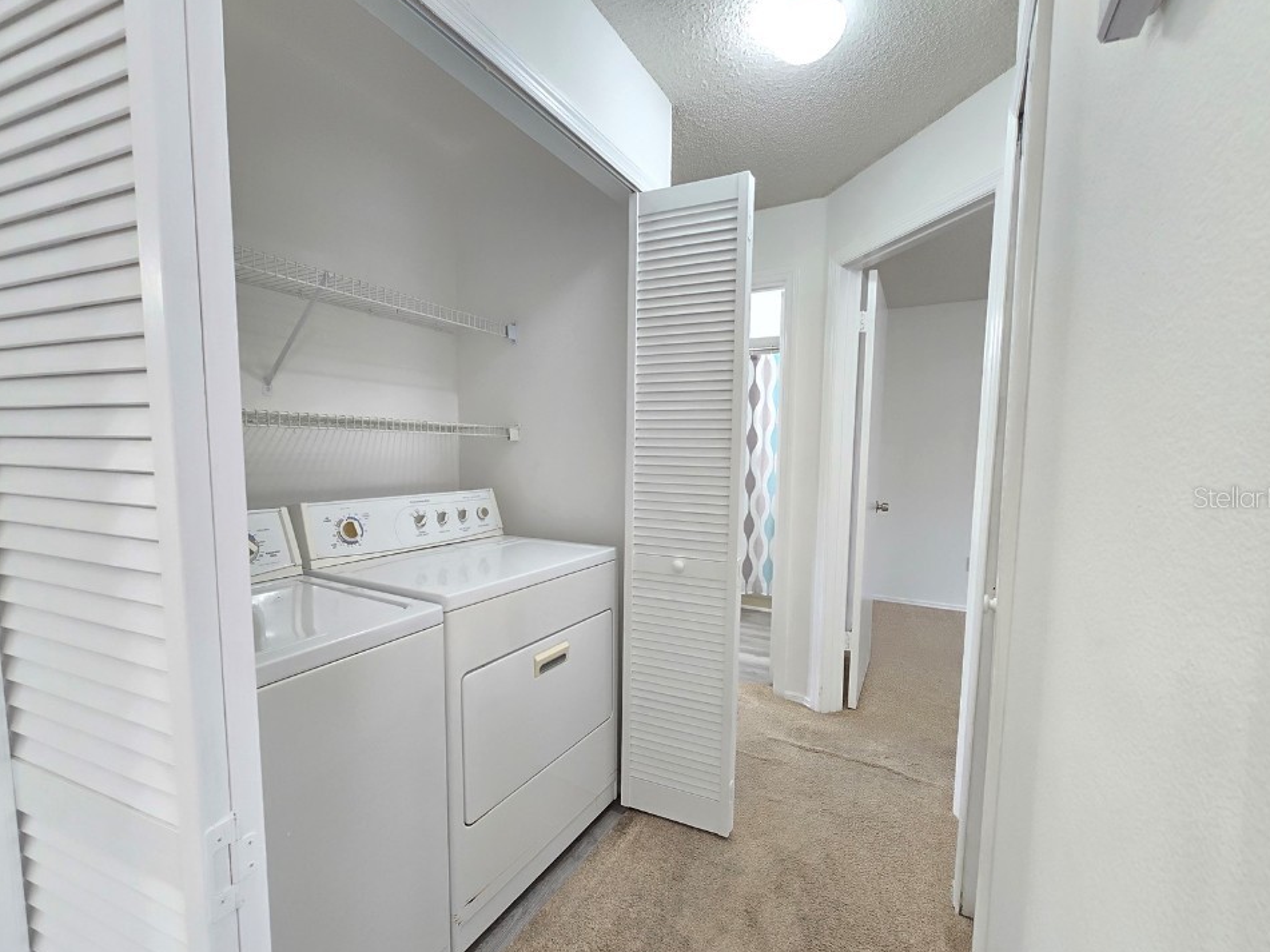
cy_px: 497
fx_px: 514
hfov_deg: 102.1
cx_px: 636
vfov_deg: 85.6
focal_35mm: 14
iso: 500
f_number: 2.2
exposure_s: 1/60
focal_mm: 2.2
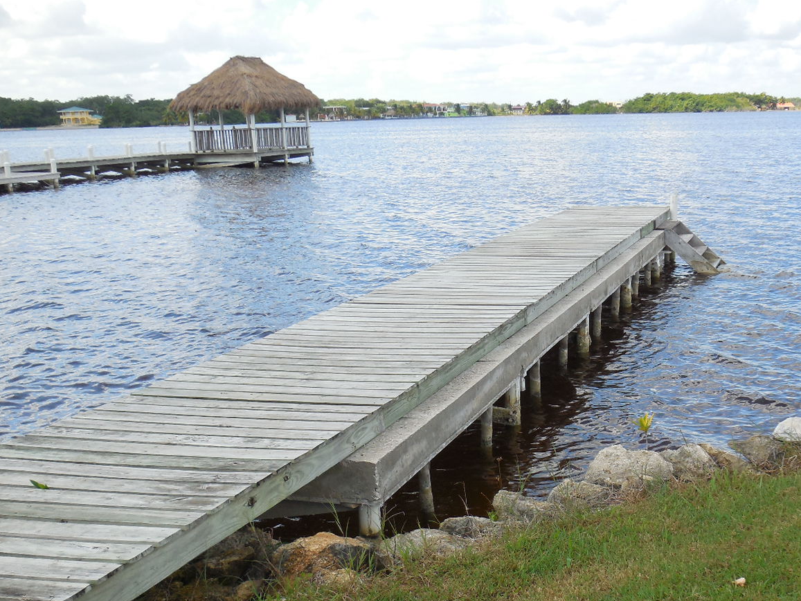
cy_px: 387
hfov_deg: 39.9
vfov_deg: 30.7
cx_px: 543
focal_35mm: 47
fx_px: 1088
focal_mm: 6.1
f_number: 3.4
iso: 125
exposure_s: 1/640
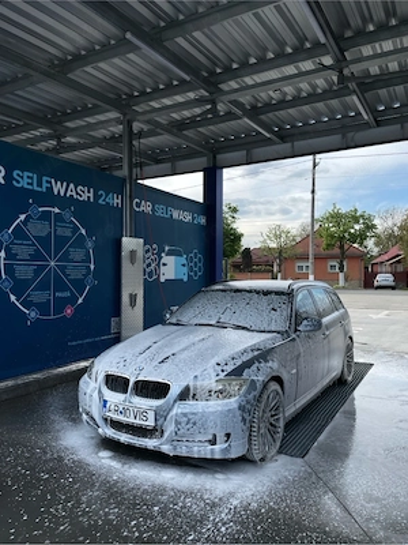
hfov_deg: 53.1
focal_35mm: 26
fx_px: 409
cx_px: 204
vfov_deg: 67.3
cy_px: 272
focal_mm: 4.2
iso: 32
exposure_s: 1/2212
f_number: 1.6
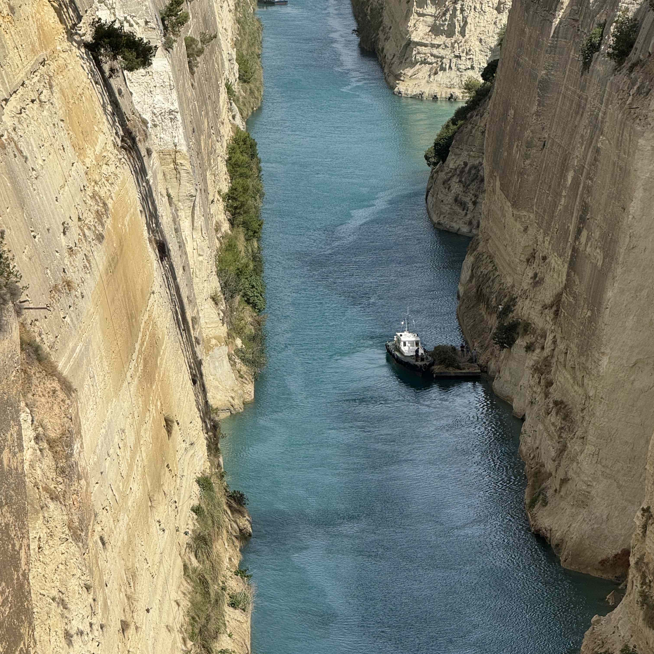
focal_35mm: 142
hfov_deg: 12.3
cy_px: 339
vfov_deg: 12.3
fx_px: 3035
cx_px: 328
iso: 50
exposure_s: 1/1422
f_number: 2.8
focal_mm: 15.66
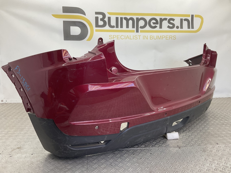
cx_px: 116
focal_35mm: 29
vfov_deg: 48.2
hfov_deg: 61.7
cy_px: 86
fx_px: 194
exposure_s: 1/100
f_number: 1.8
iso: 25
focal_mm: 3
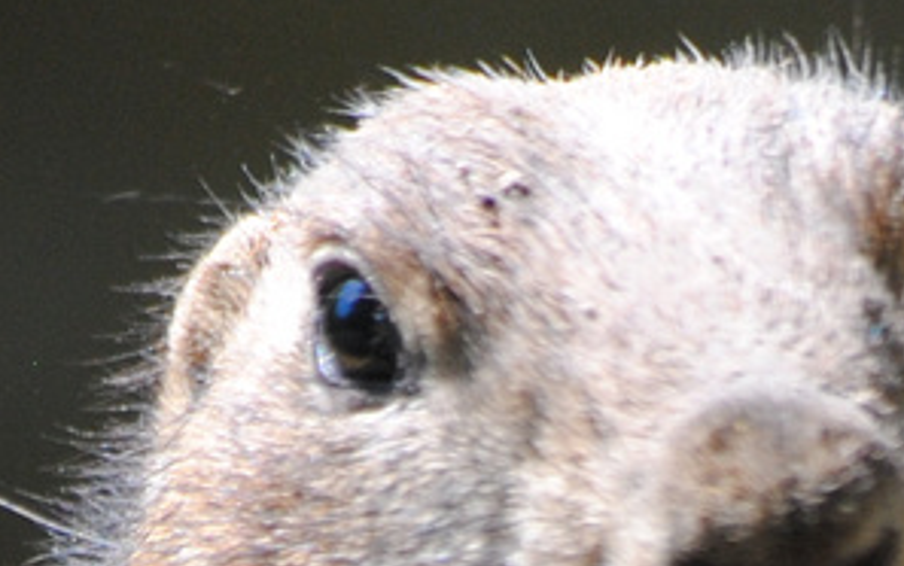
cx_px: 744
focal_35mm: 1996
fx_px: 49203
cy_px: 1363
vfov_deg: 0.7
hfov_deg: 1.1
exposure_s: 1/640
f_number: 5.3
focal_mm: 240
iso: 400
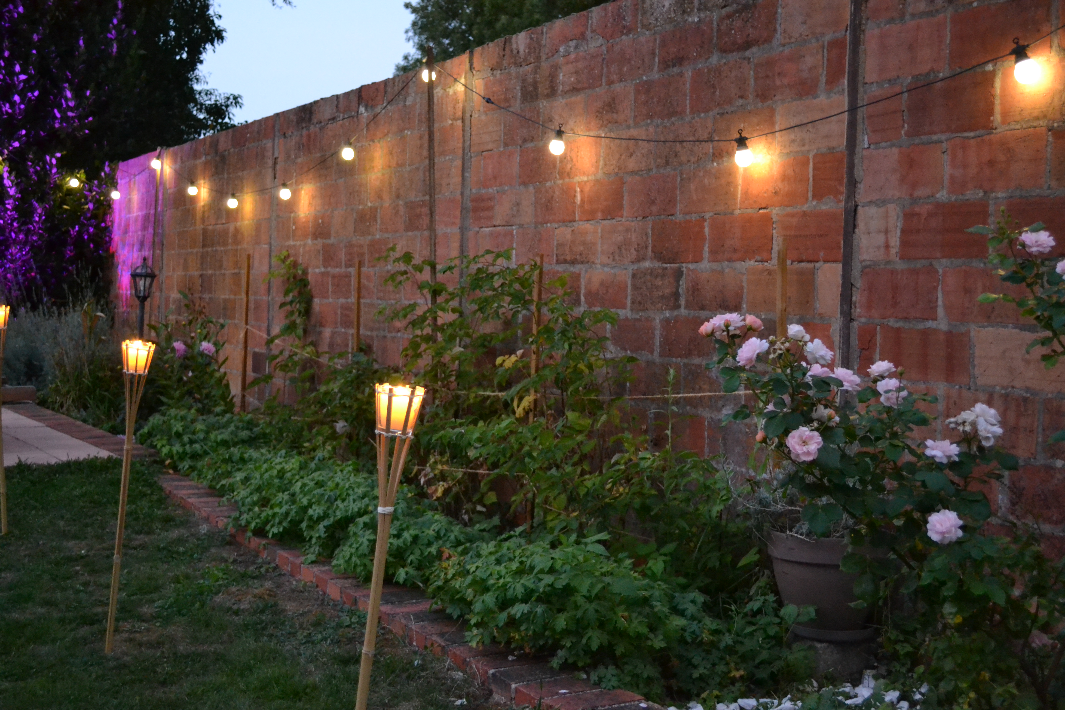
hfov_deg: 46.4
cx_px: 532
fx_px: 1242
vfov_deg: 31.9
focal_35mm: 42
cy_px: 355
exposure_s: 1/13
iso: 3200
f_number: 4.5
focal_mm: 28
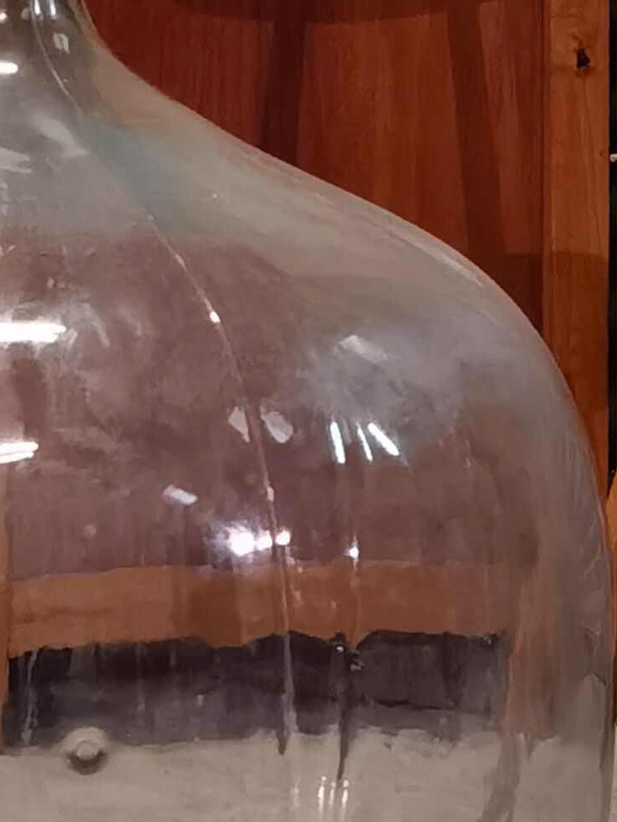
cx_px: -138
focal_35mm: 164
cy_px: 35
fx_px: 3896
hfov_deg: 8.9
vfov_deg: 11.9
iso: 640
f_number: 1.9
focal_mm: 6.71
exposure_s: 1/25
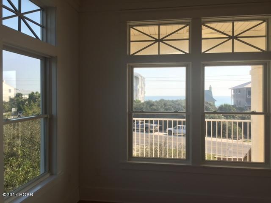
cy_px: 102
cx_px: 136
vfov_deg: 48.2
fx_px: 227
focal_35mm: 29
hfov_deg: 61.7
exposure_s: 1/682
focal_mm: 4.15
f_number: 2.2
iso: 32
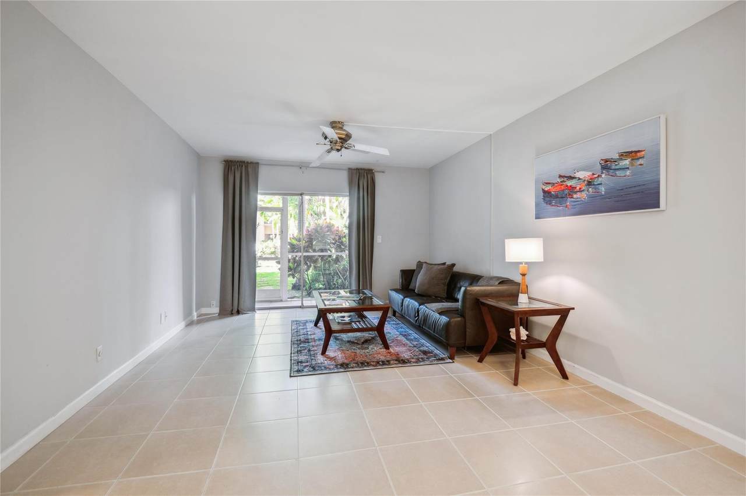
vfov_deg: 73.6
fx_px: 331
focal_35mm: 16
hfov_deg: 96.8
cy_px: 248
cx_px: 373
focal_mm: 16
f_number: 8
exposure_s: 1/13
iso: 250
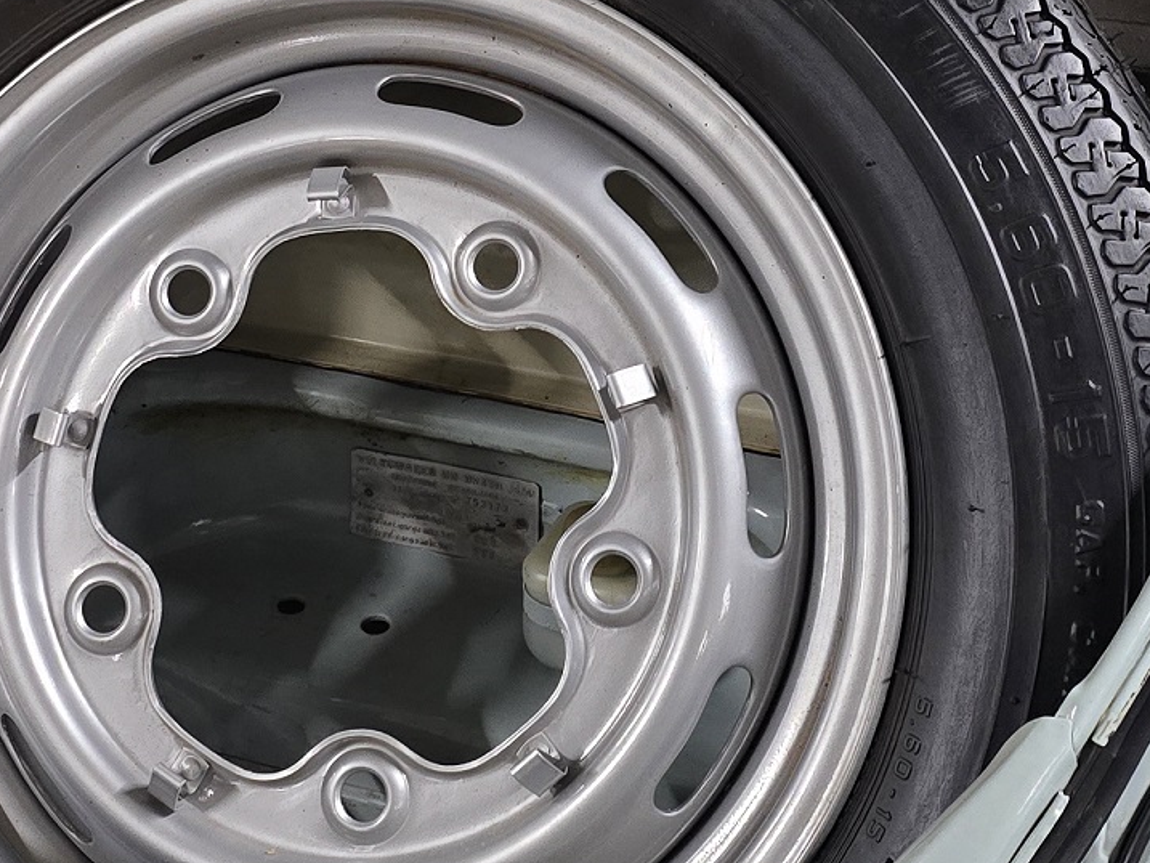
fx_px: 2558
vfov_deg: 18.7
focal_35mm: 77
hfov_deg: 25.3
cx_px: 549
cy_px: 14
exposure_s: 1/60
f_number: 1.7
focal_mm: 6.3
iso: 1000
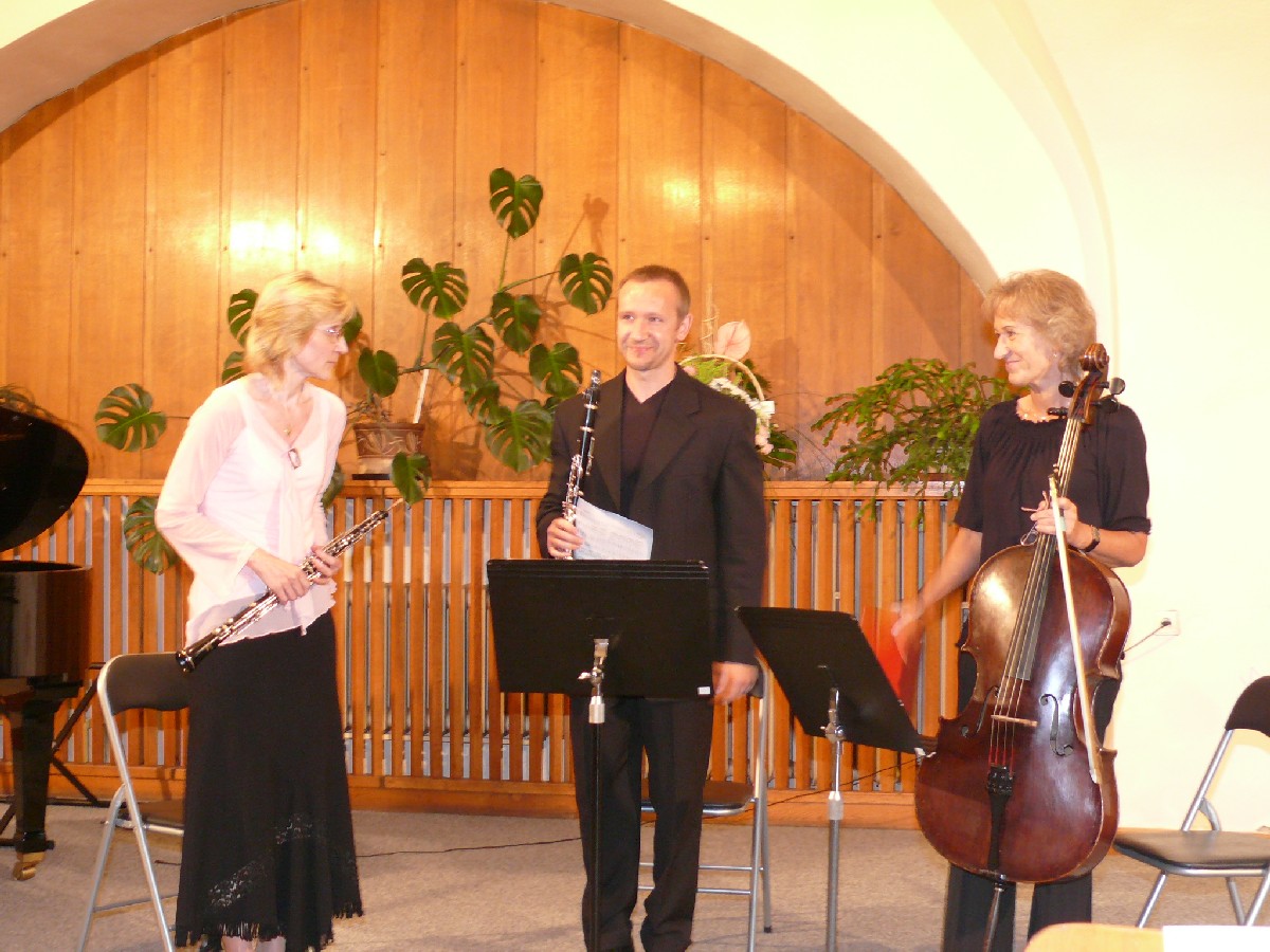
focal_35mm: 53
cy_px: 476
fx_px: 1944
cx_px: 635
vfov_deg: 27.5
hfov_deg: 36.2
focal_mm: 9.5
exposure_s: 1/8
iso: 200
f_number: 3.2
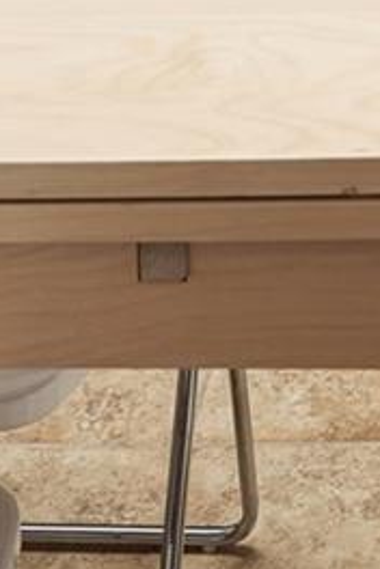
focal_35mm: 97
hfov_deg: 13.4
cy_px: -550
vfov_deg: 16.4
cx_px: 535
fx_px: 1536
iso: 500
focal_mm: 16
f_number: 8
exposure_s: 1/30
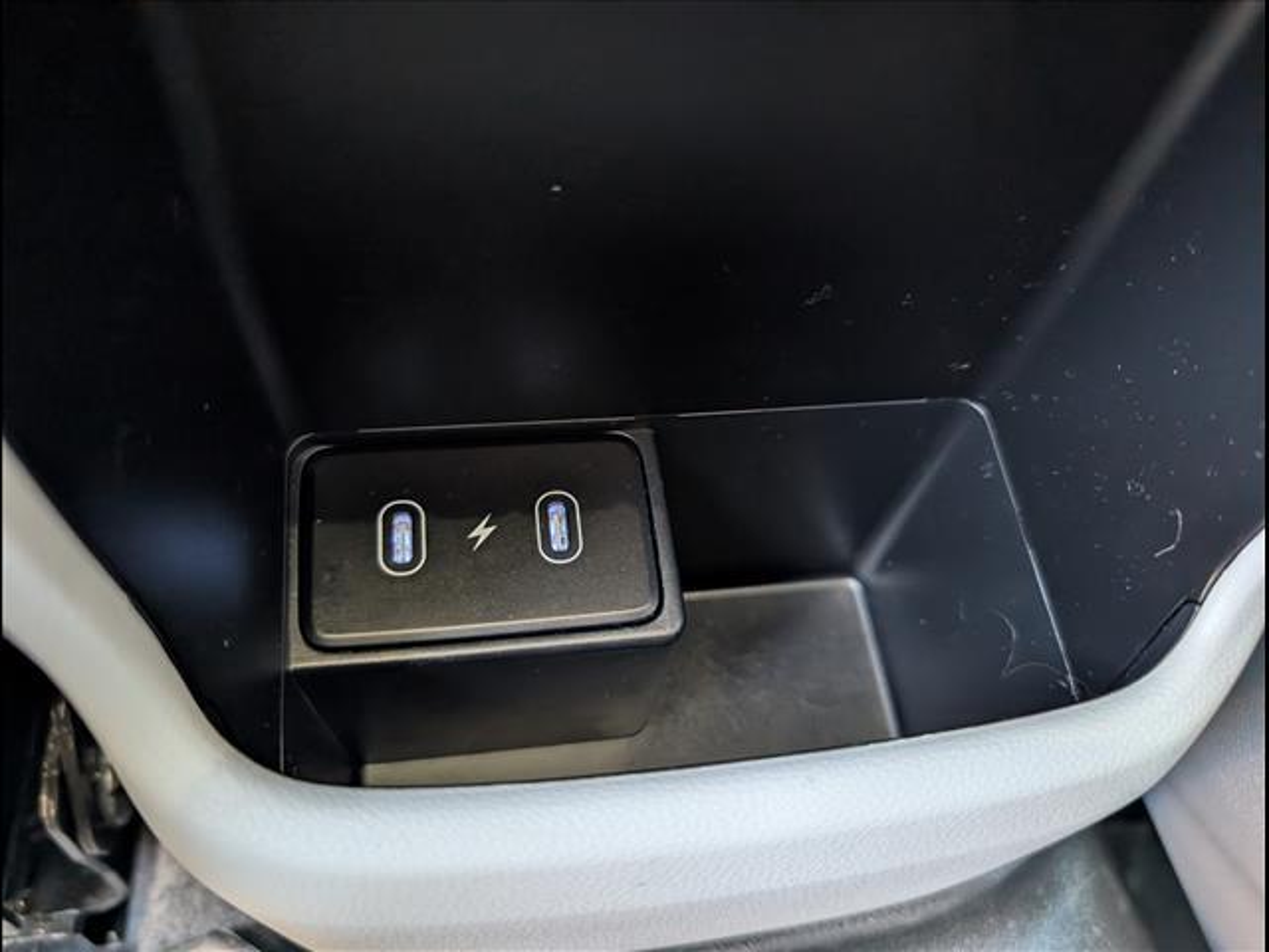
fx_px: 880
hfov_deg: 71.6
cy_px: 476
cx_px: 634
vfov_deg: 56.8
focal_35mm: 24
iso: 535
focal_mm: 6.9
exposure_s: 1/61.7
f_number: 1.68
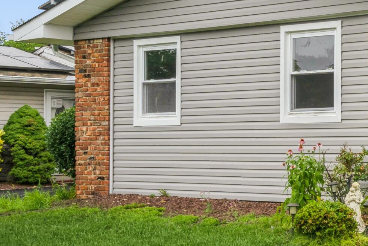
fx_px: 971
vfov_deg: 14.4
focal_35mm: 95
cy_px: 131
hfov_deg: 19.0
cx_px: 545
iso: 200
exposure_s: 1/320
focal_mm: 31
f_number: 11
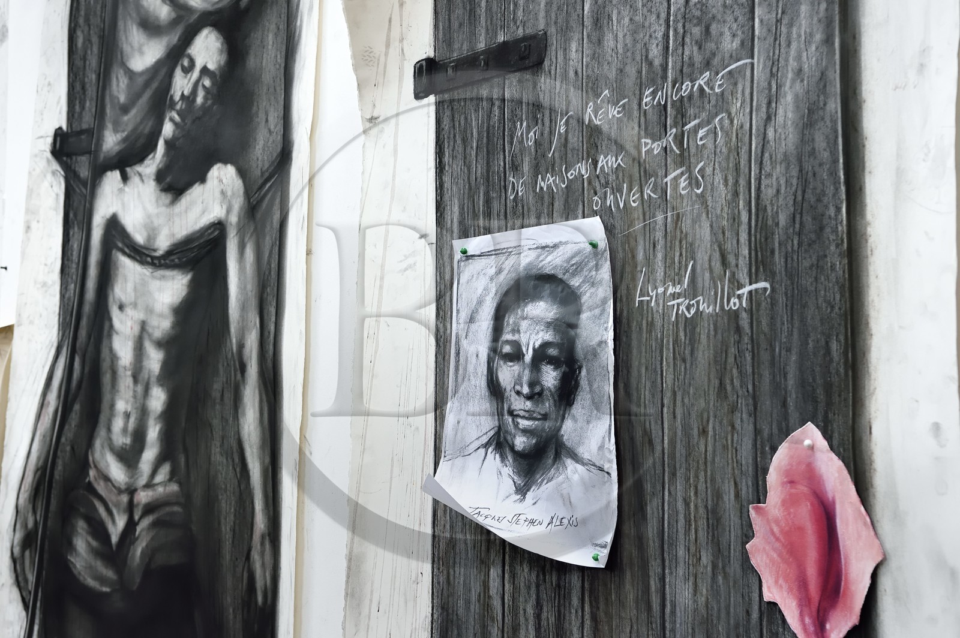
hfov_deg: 36.3
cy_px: 319
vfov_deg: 24.6
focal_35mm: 55
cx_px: 480
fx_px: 1465
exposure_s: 1/80
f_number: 7.1
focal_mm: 55
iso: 800
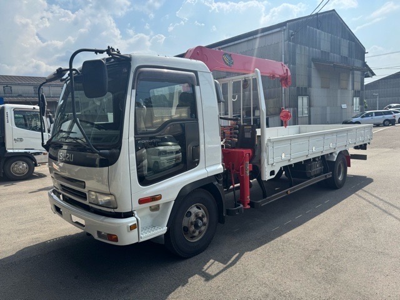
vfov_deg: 56.8
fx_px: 277
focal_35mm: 24
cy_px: 150
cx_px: 200
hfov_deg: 71.6
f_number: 1.78
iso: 80
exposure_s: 1/3413
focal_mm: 6.76
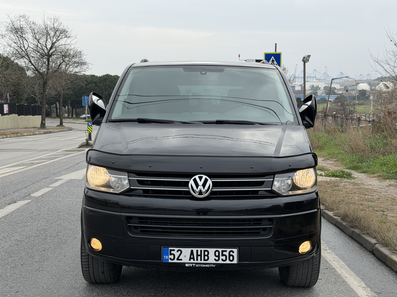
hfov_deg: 39.7
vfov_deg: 30.3
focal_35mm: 48
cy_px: 148
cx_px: 198
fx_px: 550
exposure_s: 1/1883
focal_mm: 6.76
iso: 64
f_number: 1.78
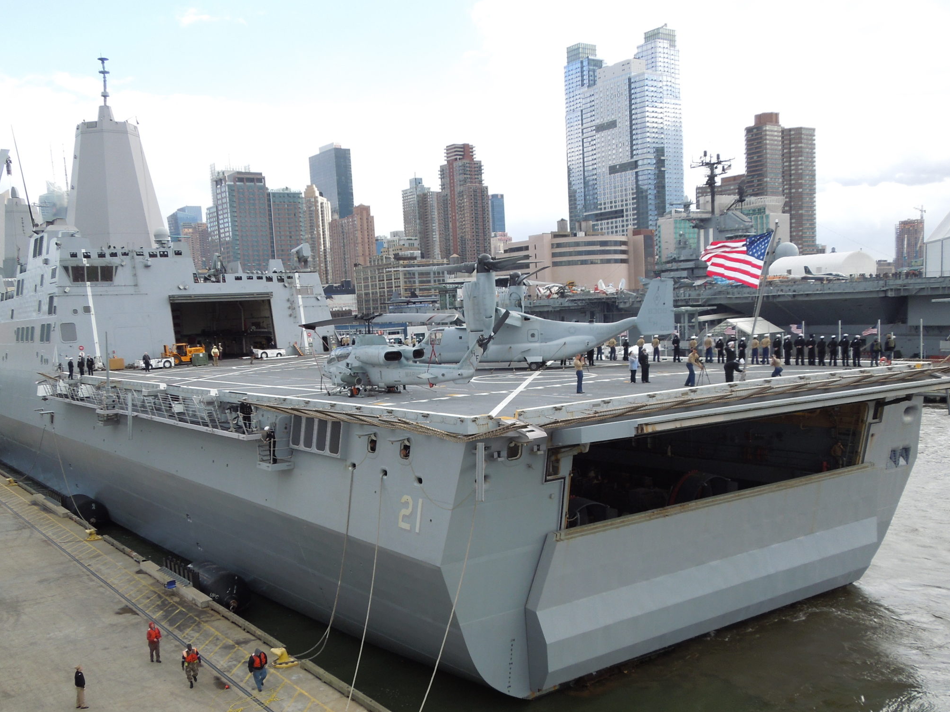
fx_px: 878
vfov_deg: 44.0
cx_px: 447
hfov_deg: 56.8
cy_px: 421
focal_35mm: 32
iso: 100
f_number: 3.3
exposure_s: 1/320
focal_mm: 4.5
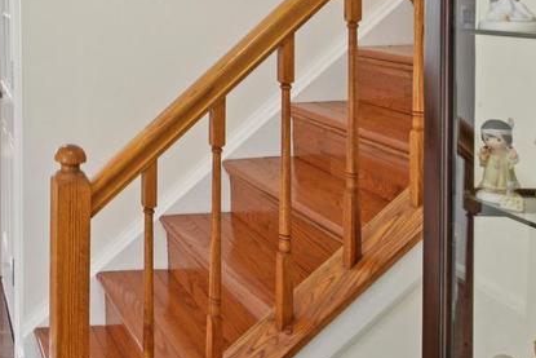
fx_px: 774
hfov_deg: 32.5
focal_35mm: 52
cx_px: -83
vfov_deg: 24.7
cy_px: -6
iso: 400
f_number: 8
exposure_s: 1/8
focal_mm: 15
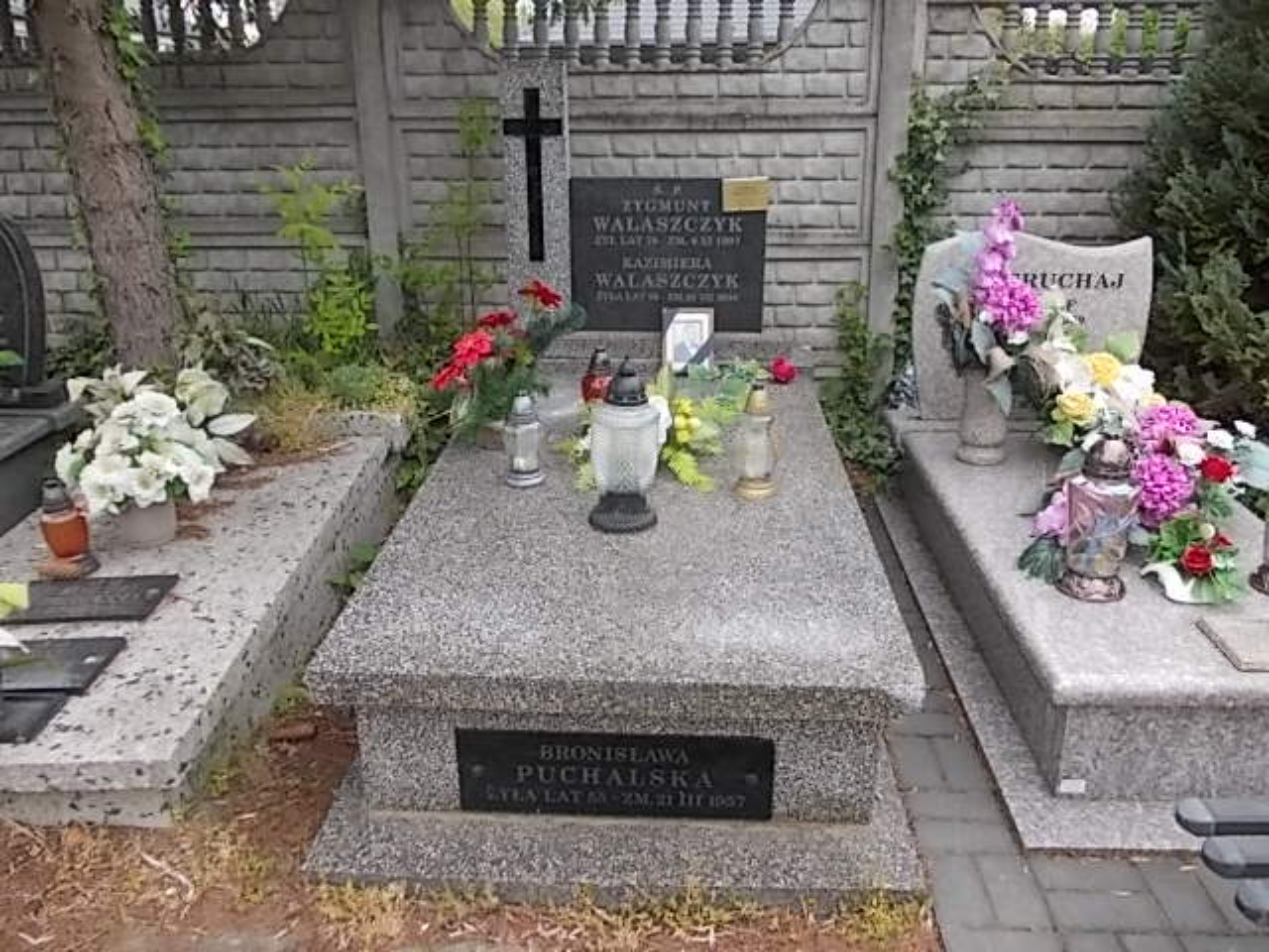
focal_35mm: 28
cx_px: 634
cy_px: 476
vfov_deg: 49.7
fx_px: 1026
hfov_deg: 63.4
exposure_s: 1/160
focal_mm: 4
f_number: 2.7
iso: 80
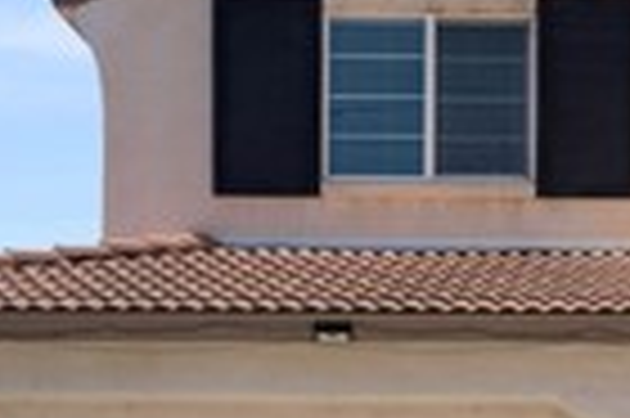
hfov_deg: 16.3
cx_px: 810
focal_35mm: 119
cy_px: 272
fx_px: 2080
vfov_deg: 11.5
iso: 100
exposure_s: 1/250
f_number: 8
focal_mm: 26
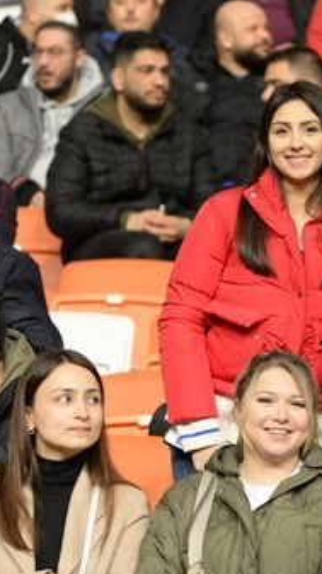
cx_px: 346
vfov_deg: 8.0
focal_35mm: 269
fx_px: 4092
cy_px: 255
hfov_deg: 4.5
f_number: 3.5
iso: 1000
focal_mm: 135
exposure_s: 1/161
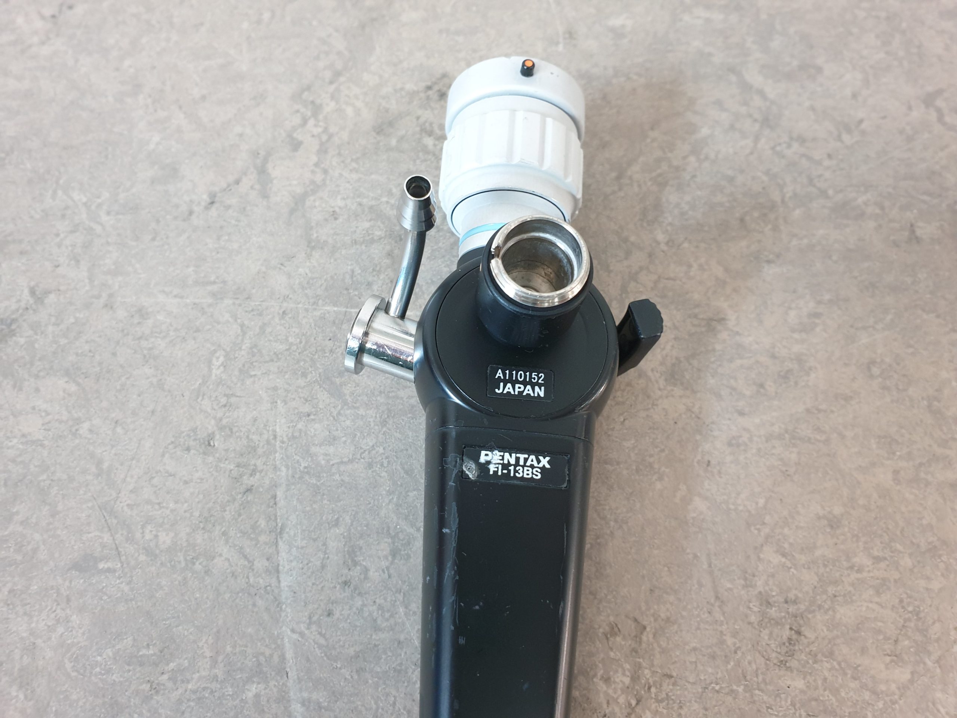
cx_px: 478
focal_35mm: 26
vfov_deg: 53.1
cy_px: 359
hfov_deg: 67.3
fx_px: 719
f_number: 2.4
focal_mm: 4.3
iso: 250
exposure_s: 1/14
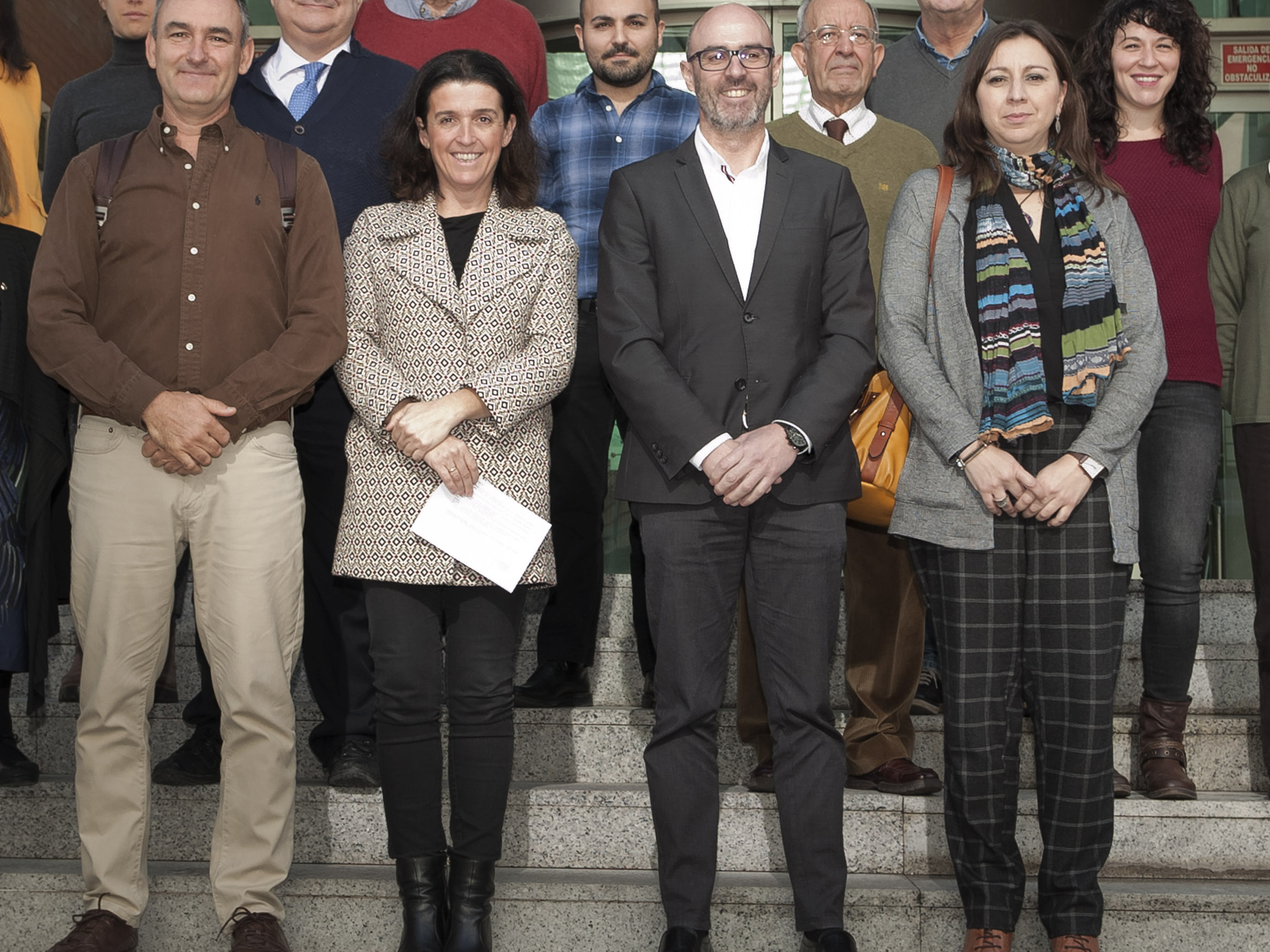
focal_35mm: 47
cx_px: 615
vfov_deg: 30.9
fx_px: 1724
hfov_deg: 40.4
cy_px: 497
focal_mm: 27
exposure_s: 1/250
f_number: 5.6
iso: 400
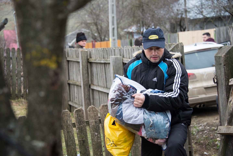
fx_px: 531
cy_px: 78
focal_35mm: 82
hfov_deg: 24.8
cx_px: 116
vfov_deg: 16.7
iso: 560
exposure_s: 1/250
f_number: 5
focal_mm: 82
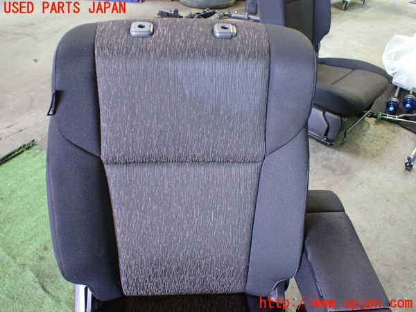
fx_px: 361
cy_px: 156
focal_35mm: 30
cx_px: 208
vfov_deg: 46.8
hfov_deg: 60.0
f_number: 2.3
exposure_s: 1/40
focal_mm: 5.4
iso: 800
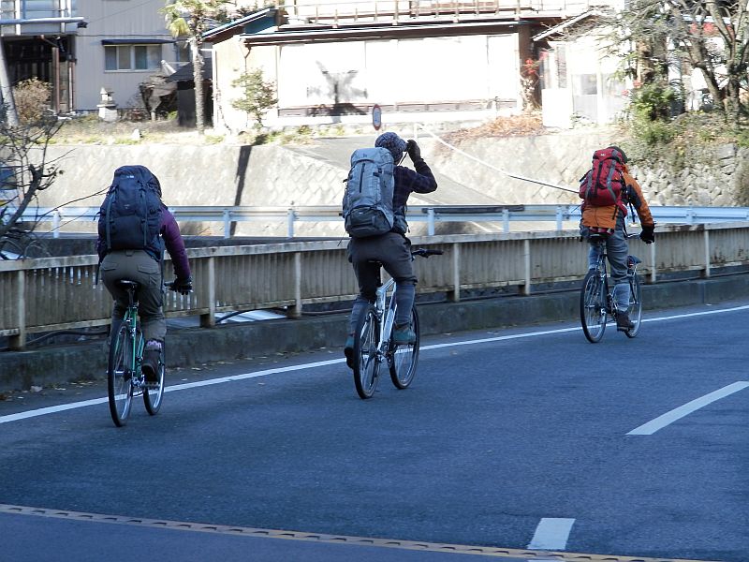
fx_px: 3895
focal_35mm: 180
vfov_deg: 8.2
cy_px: 281
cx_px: 374
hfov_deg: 11.0
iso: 100
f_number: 5.1
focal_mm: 32.1
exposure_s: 1/80
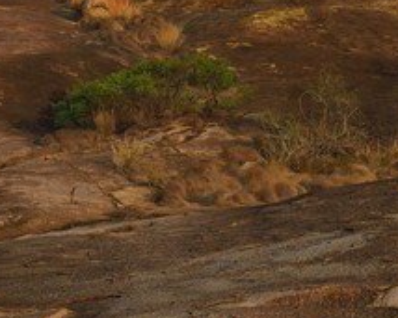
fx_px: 1519
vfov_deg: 11.9
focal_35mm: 129
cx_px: 218
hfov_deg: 14.9
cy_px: 69
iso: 400
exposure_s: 1/320
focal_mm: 70
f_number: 11
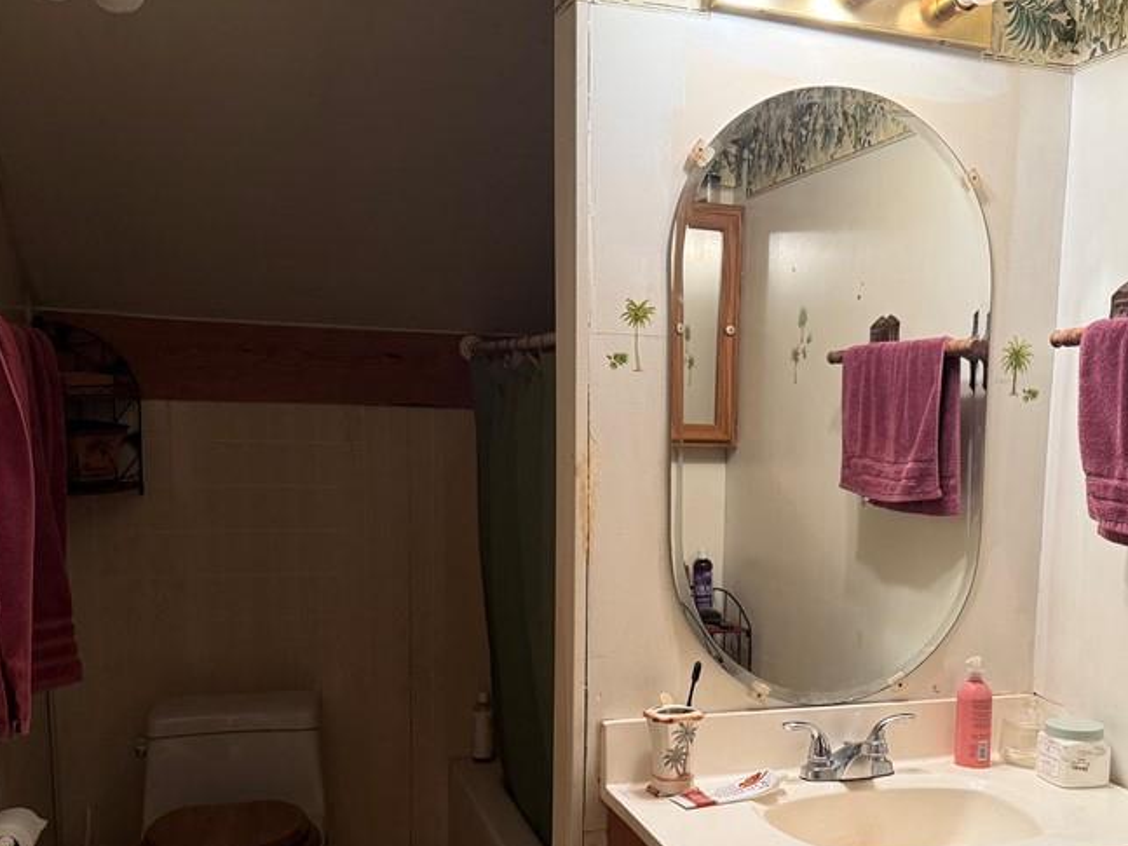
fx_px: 1238
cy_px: 579
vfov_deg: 37.2
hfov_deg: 48.0
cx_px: 769
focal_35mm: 38
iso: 200
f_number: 1.78
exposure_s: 1/60
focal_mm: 6.76
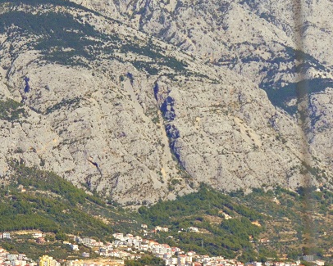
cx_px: 185
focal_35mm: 242
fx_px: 2386
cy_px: 124
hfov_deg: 8.0
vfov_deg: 6.4
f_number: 5.6
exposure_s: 1/8000
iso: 1400
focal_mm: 70
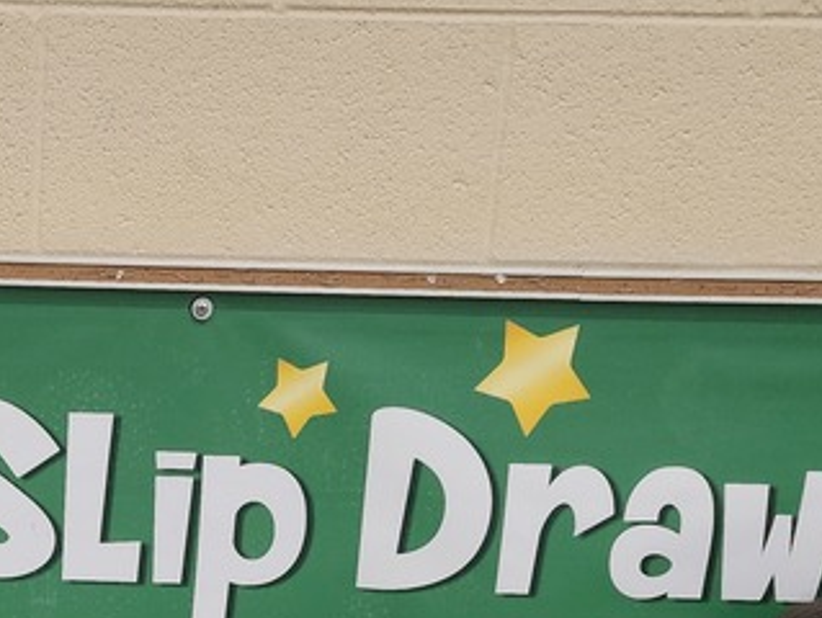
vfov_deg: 18.4
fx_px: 1712
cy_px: 899
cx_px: -18
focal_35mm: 72
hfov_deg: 25.5
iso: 250
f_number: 1.8
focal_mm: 6.4
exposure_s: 1/120
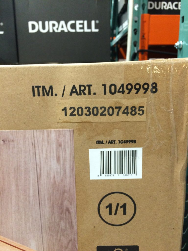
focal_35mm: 29
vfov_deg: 61.7
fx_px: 210
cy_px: 126
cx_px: 94
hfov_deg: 48.2
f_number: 2.2
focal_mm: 4.15
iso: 200
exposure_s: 1/30
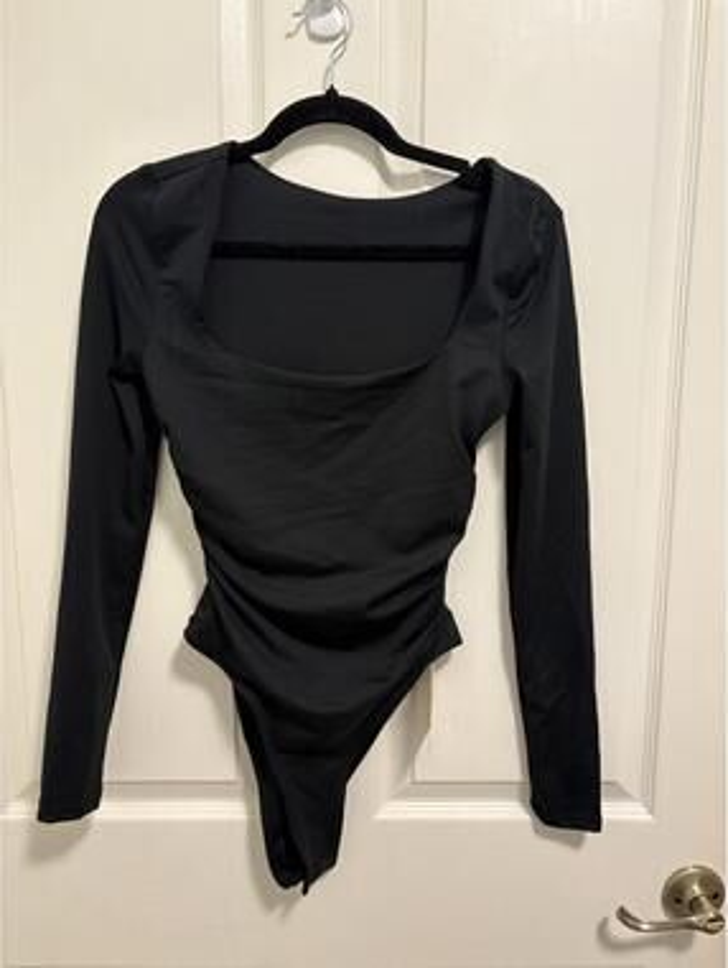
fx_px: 727
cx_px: 364
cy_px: 484
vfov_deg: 67.2
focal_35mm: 26
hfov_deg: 53.2
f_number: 1.6
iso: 320
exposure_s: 1/60
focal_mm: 5.96
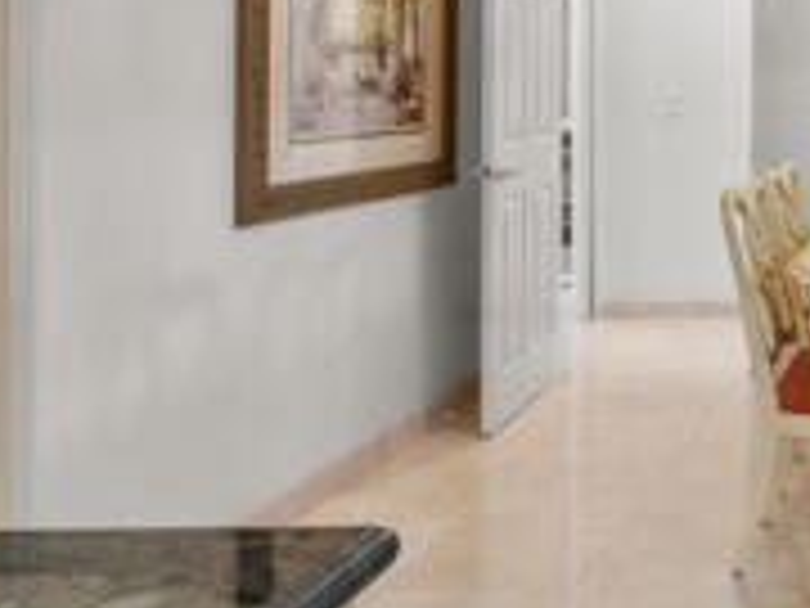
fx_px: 1123
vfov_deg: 29.1
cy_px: 70
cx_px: 1008
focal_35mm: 48
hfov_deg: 31.9
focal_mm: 14
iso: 125
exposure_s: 1/1.25
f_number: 9
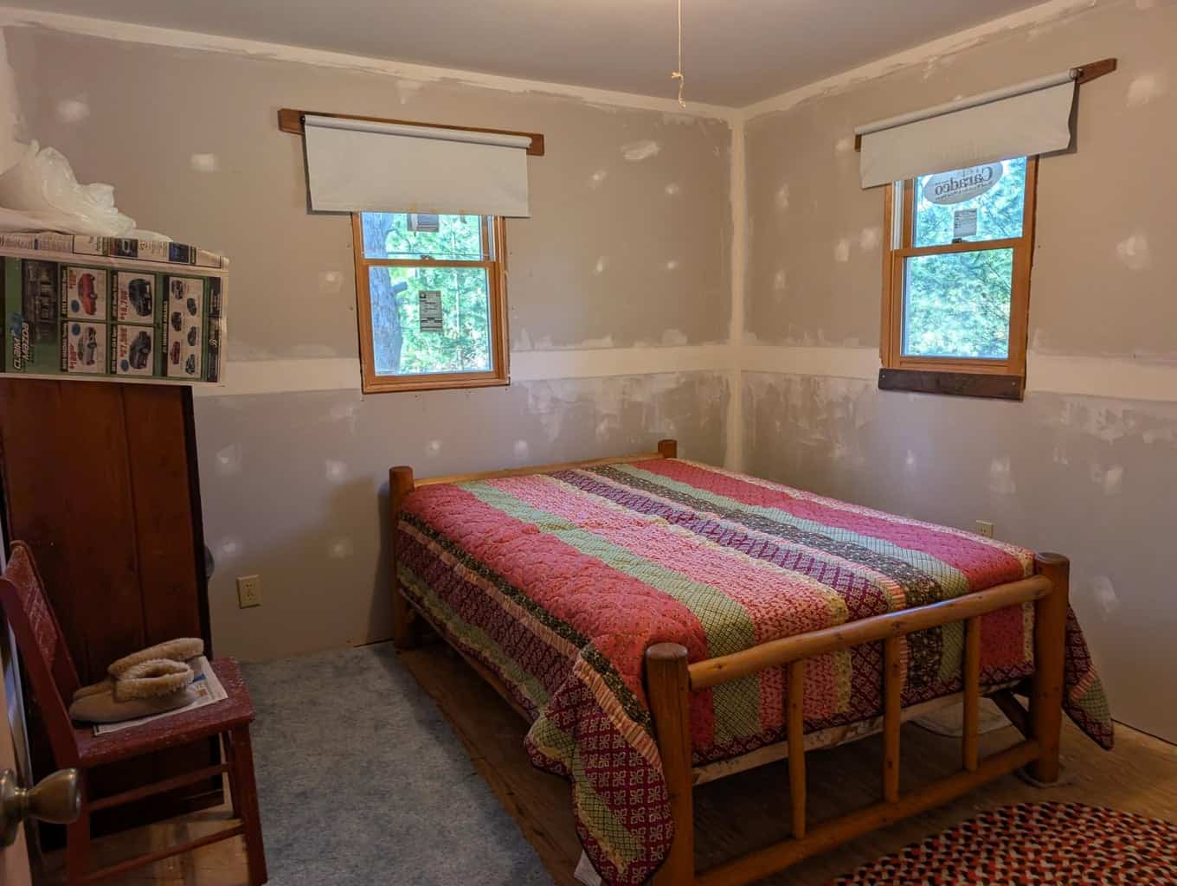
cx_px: 588
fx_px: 817
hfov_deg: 71.5
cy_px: 443
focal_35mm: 24
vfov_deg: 56.9
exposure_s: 1/60
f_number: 1.68
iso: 36
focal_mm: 6.9
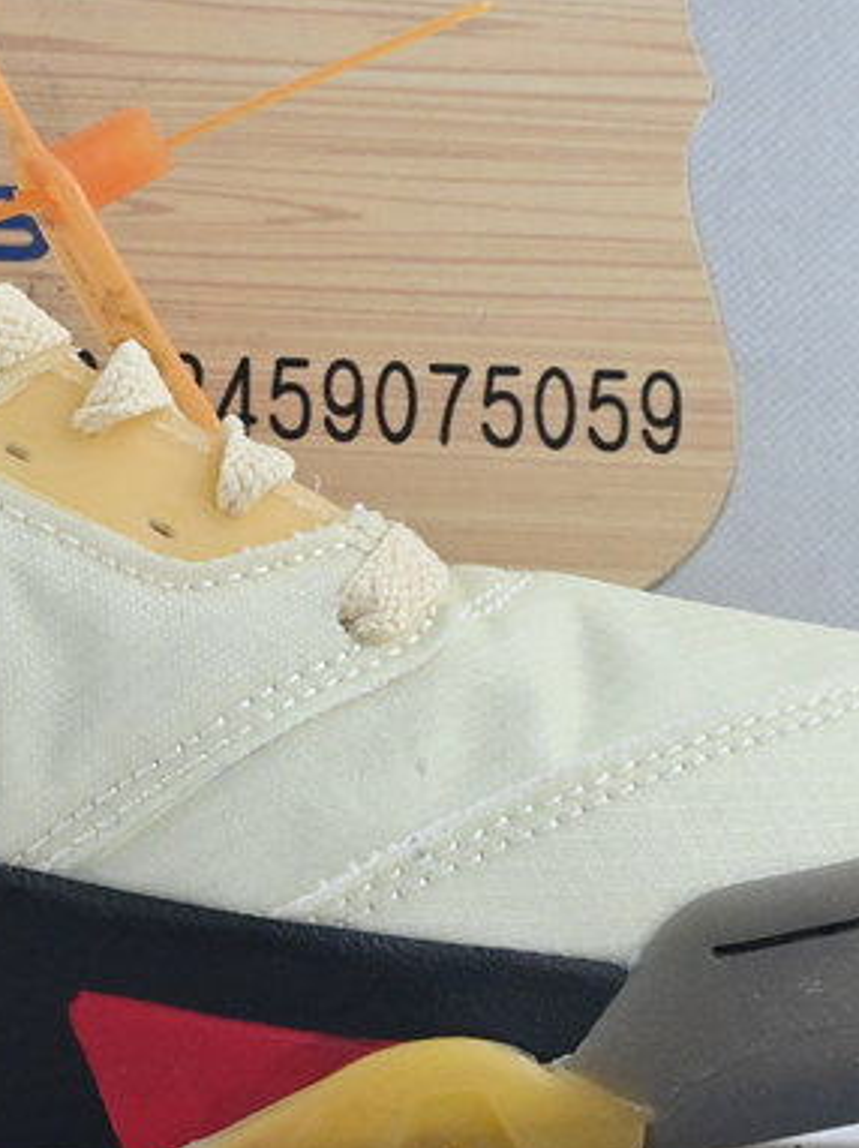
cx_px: -306
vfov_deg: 15.0
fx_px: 4356
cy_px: 493
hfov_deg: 11.0
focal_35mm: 132
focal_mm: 29
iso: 1000
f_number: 10
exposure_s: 1/200
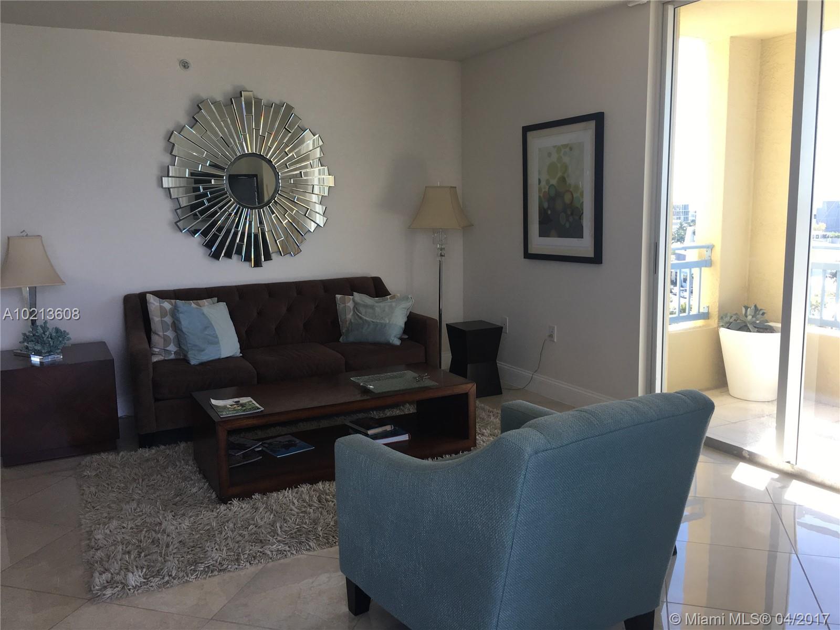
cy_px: 315
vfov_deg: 48.2
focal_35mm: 29
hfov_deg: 61.7
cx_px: 420
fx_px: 704
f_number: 2.2
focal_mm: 4.15
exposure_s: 1/120
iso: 32
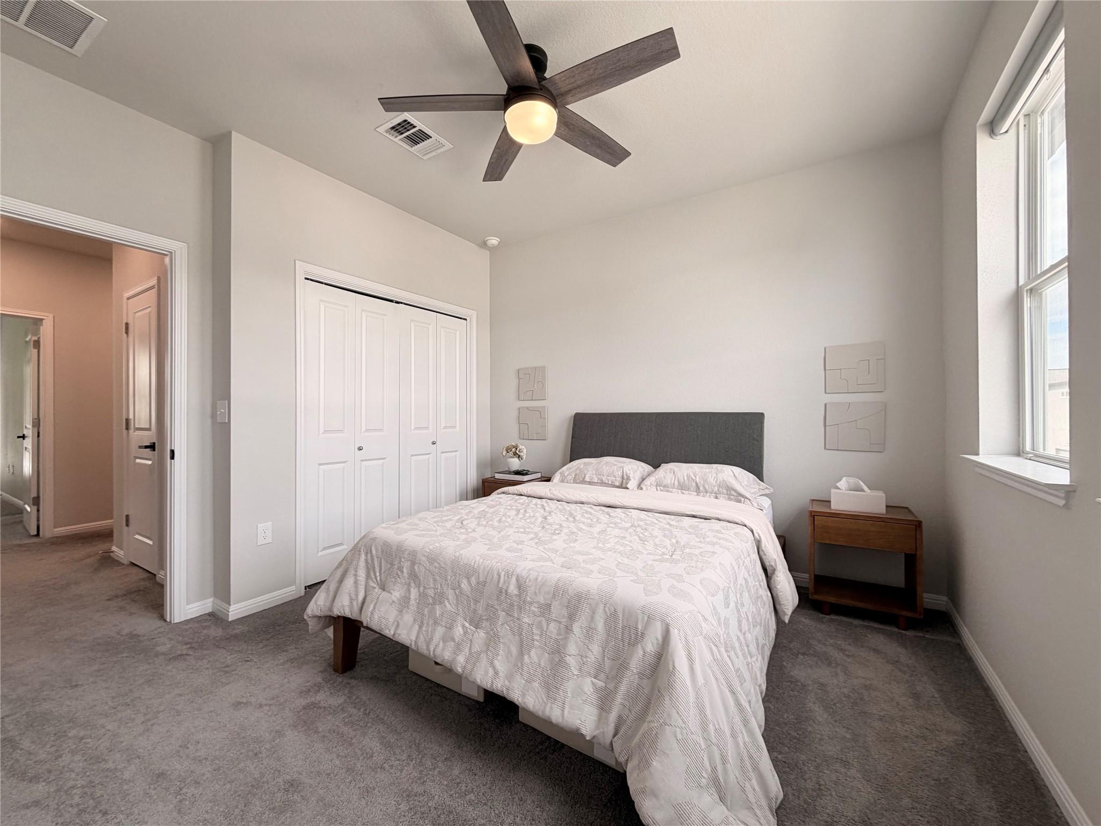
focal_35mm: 14
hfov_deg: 102.1
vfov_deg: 85.7
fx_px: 445
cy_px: 413
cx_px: 550
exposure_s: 1/120
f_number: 2.2
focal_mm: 2.22
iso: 80
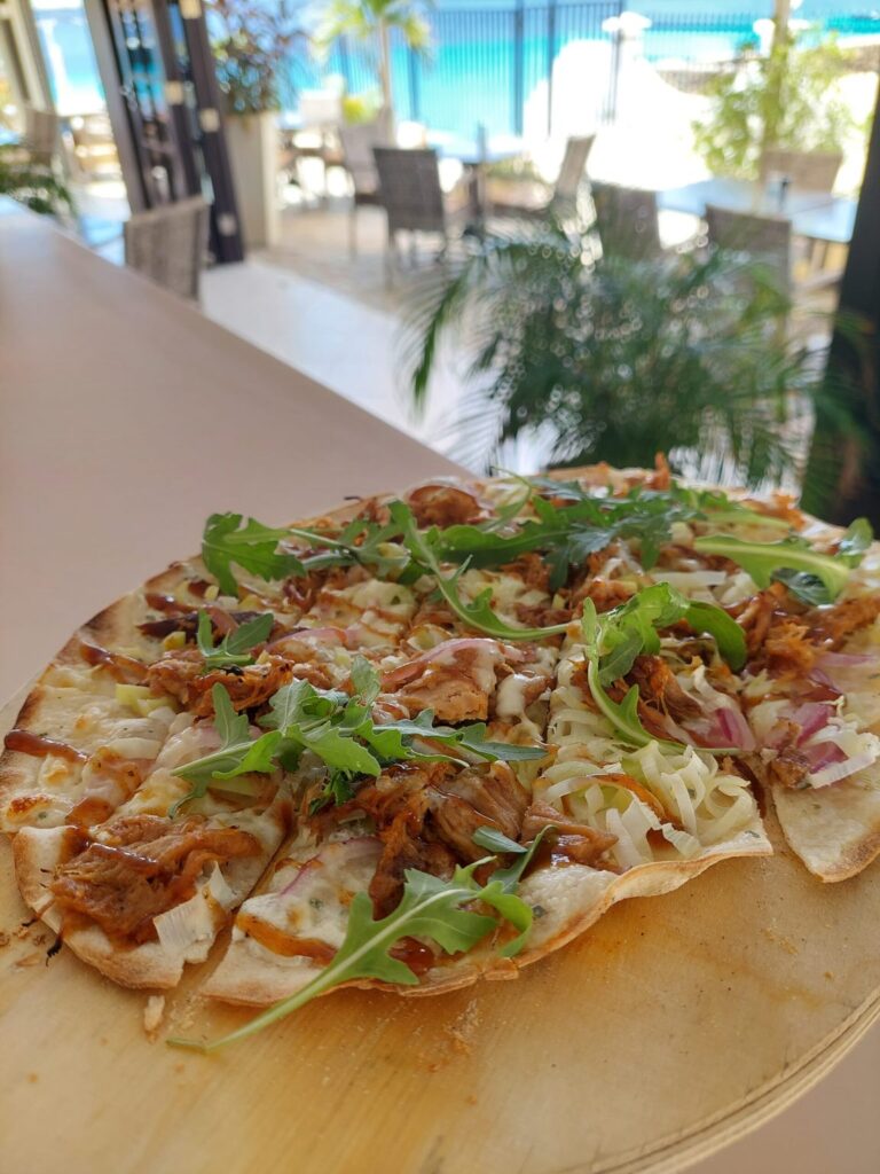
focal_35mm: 24
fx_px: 813
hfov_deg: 56.8
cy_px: 587
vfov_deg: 71.6
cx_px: 440
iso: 64
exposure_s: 1/100
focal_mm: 5.23
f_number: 1.8
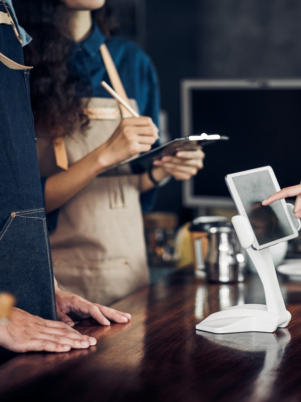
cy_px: 200
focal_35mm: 122
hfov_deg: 12.1
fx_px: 1414
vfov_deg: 16.1
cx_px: 190
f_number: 1.2
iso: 200
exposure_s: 1/210
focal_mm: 56
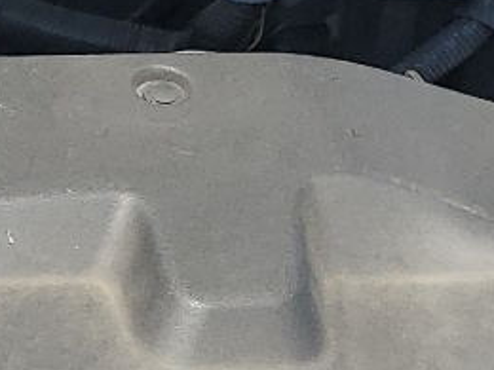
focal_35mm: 160
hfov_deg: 11.1
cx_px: -540
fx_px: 2283
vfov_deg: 9.2
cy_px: 370
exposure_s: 1/2500
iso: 50
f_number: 1.5
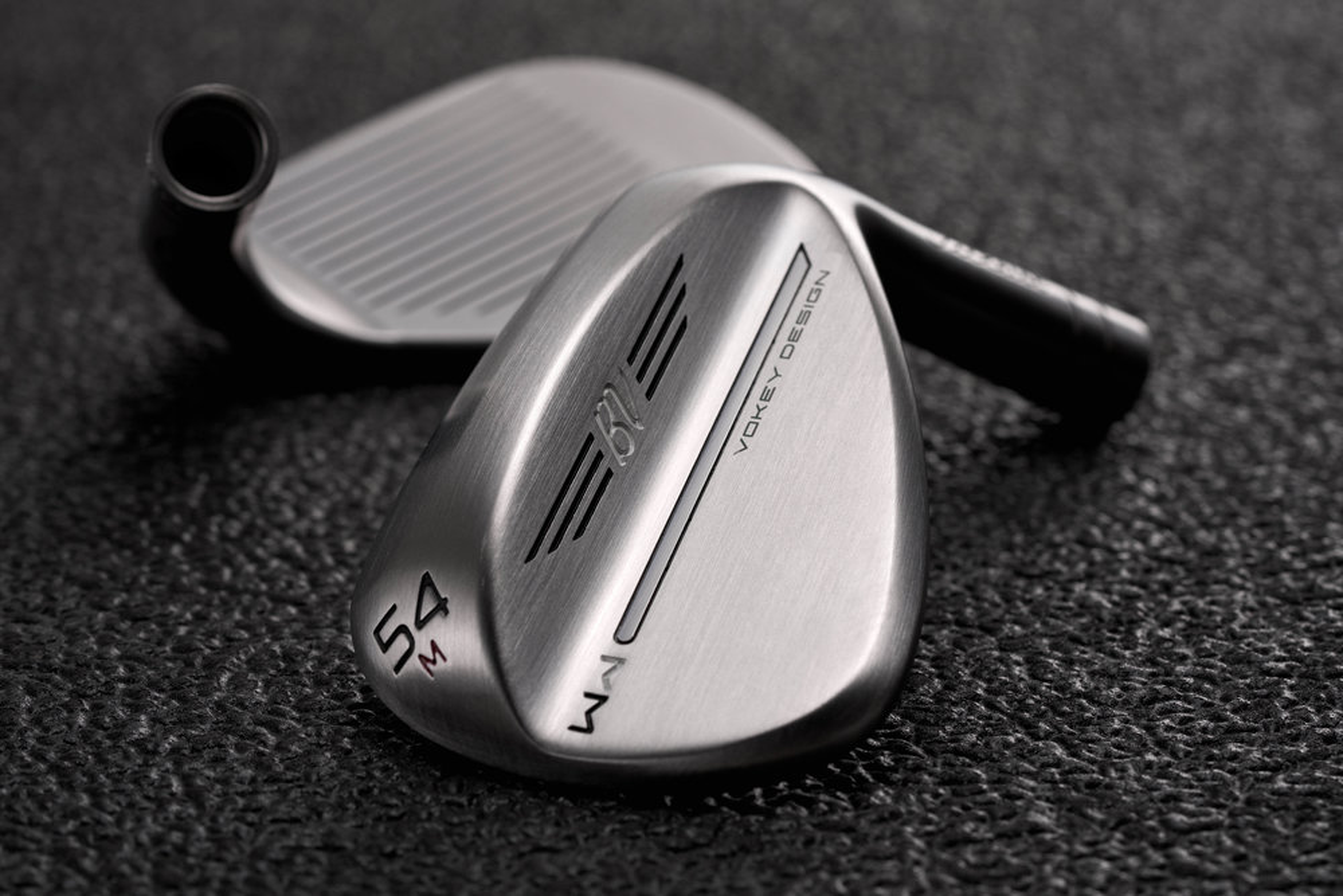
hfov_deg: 22.6
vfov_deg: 15.2
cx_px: 672
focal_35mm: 90
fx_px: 3358
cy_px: 448
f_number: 10
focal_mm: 90
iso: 100
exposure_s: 1/100
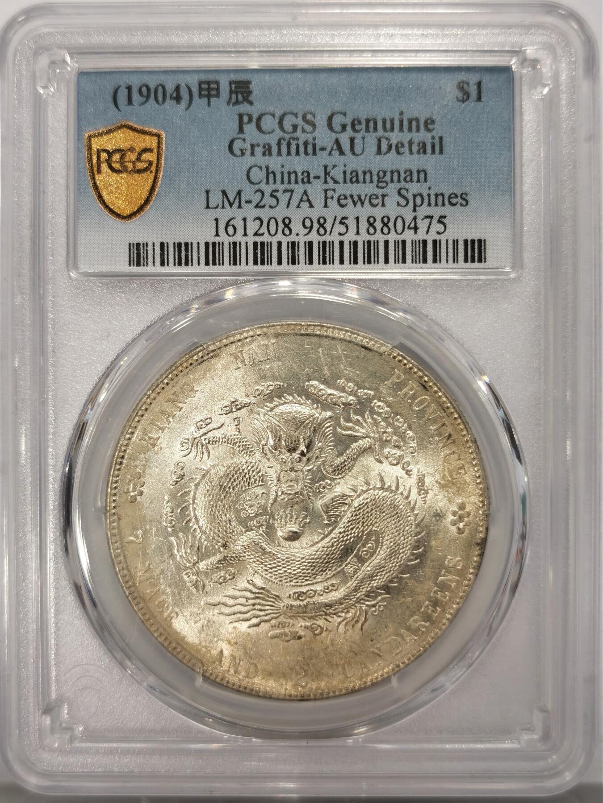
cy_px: 402
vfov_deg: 35.5
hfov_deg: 27.0
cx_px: 302
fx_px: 1254
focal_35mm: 54
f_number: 16
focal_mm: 5.56
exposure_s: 1/100
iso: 64
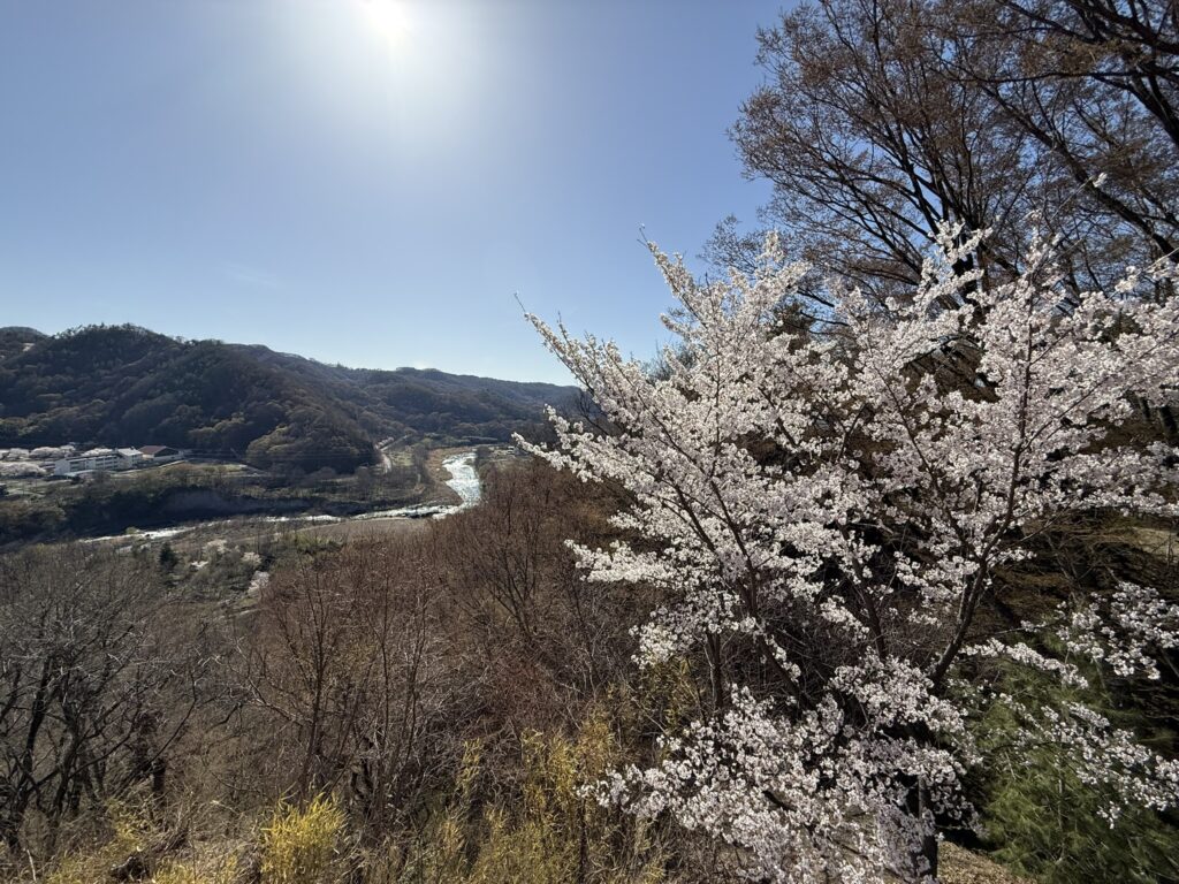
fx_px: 477
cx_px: 590
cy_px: 442
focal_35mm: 14
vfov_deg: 85.7
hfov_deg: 102.1
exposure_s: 1/3460
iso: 50
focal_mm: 2.22
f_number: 2.2
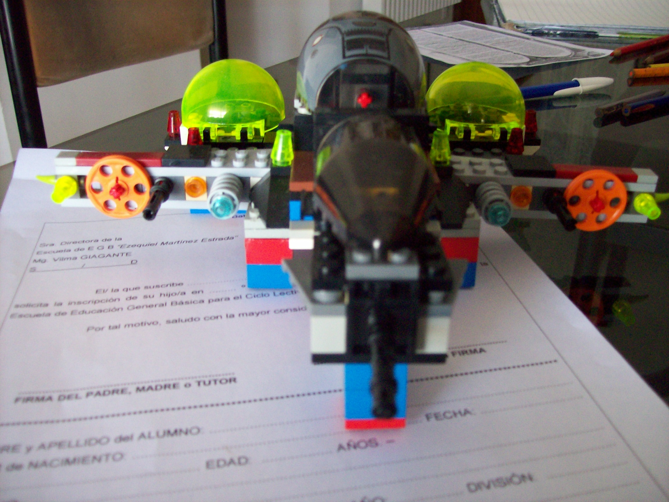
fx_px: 696
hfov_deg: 51.4
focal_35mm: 36
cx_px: 334
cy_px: 251
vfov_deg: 39.7
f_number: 2.7
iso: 160
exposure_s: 1/8
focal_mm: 6
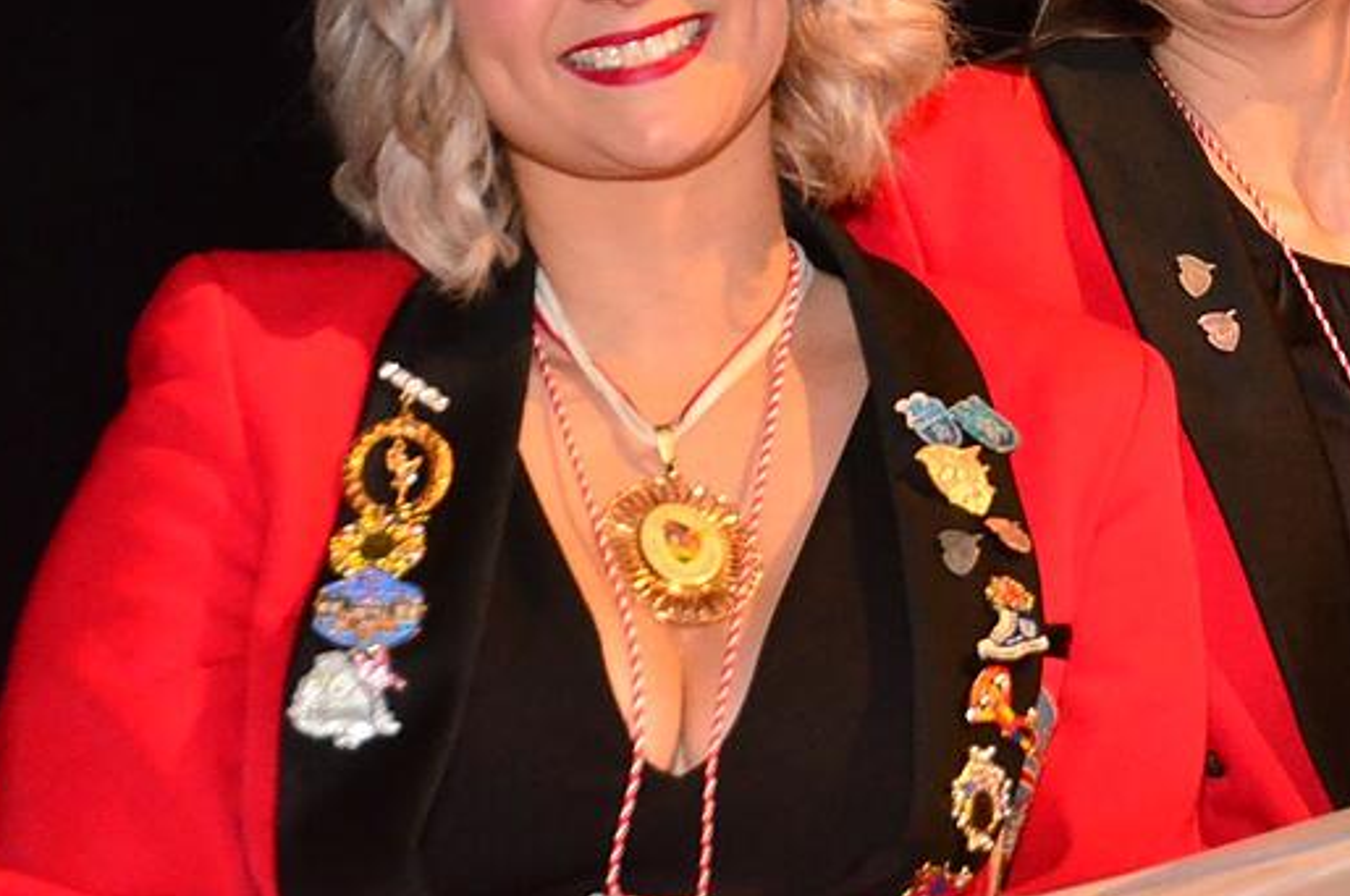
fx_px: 4944
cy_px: 10
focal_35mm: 132
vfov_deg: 10.3
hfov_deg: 15.3
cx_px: 1256
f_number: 5.6
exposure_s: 1/60
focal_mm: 42
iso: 3200
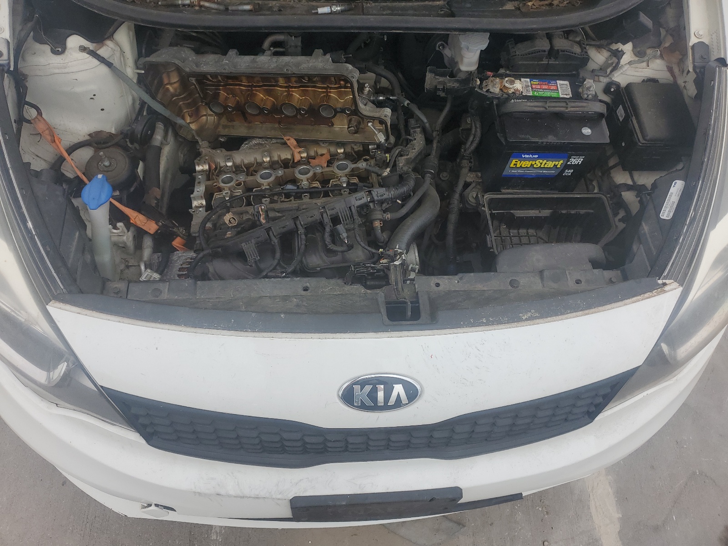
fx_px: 547
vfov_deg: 53.1
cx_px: 364
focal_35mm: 26
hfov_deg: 67.3
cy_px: 273
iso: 50
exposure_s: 1/270
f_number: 1.5
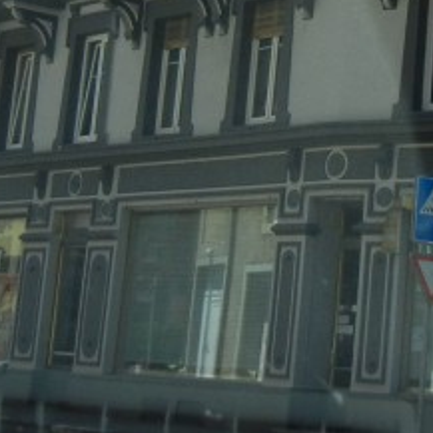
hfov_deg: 13.6
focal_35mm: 125
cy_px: -14
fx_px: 1769
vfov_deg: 13.7
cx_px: 485
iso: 160
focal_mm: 5.4
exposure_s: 1/268
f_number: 7
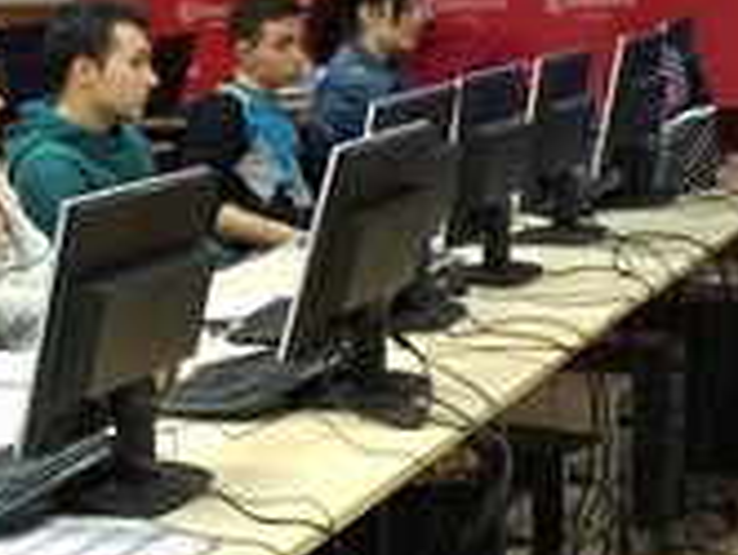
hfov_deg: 18.4
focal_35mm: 104
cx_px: 9
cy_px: 231
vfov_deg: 14.3
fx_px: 2220
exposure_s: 1/20
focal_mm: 4.12
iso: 521
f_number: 2
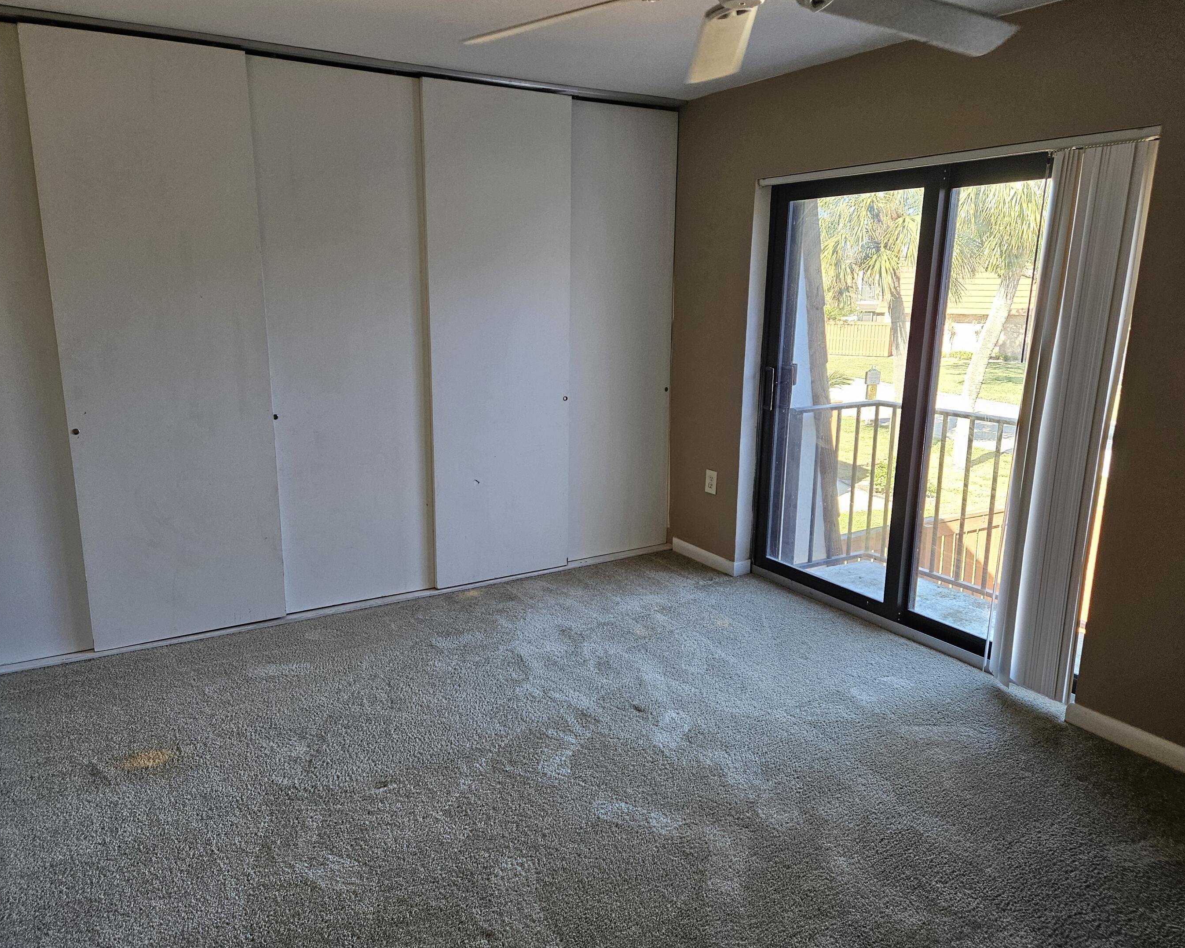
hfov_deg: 68.1
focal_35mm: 25
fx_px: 877
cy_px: 479
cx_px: 576
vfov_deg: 56.8
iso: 250
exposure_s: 1/207
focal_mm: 5.4
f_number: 1.8
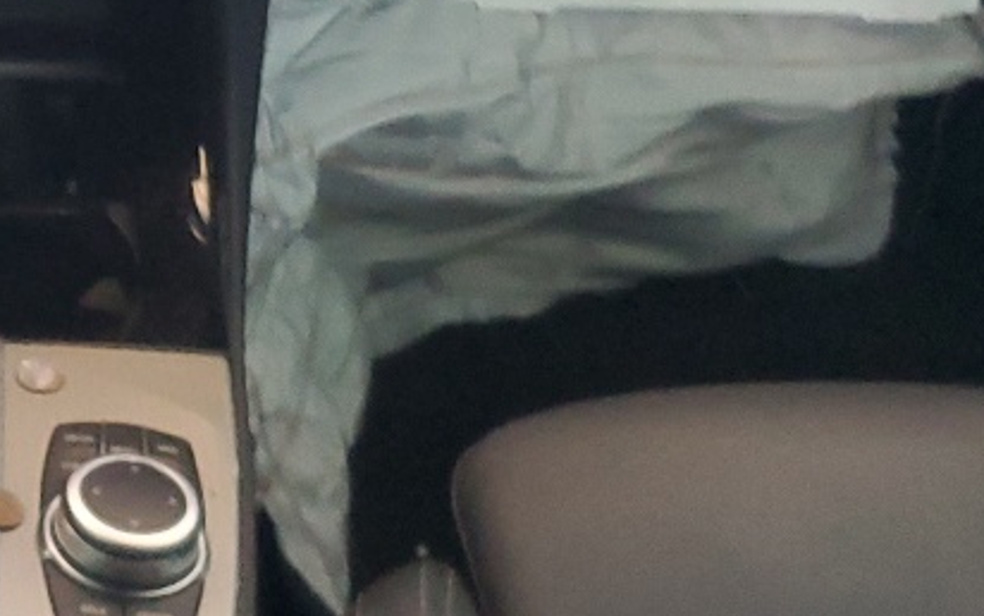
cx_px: -21
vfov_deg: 12.2
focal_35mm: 107
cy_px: 62
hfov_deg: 18.9
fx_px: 2871
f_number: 1.5
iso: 283
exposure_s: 1/17
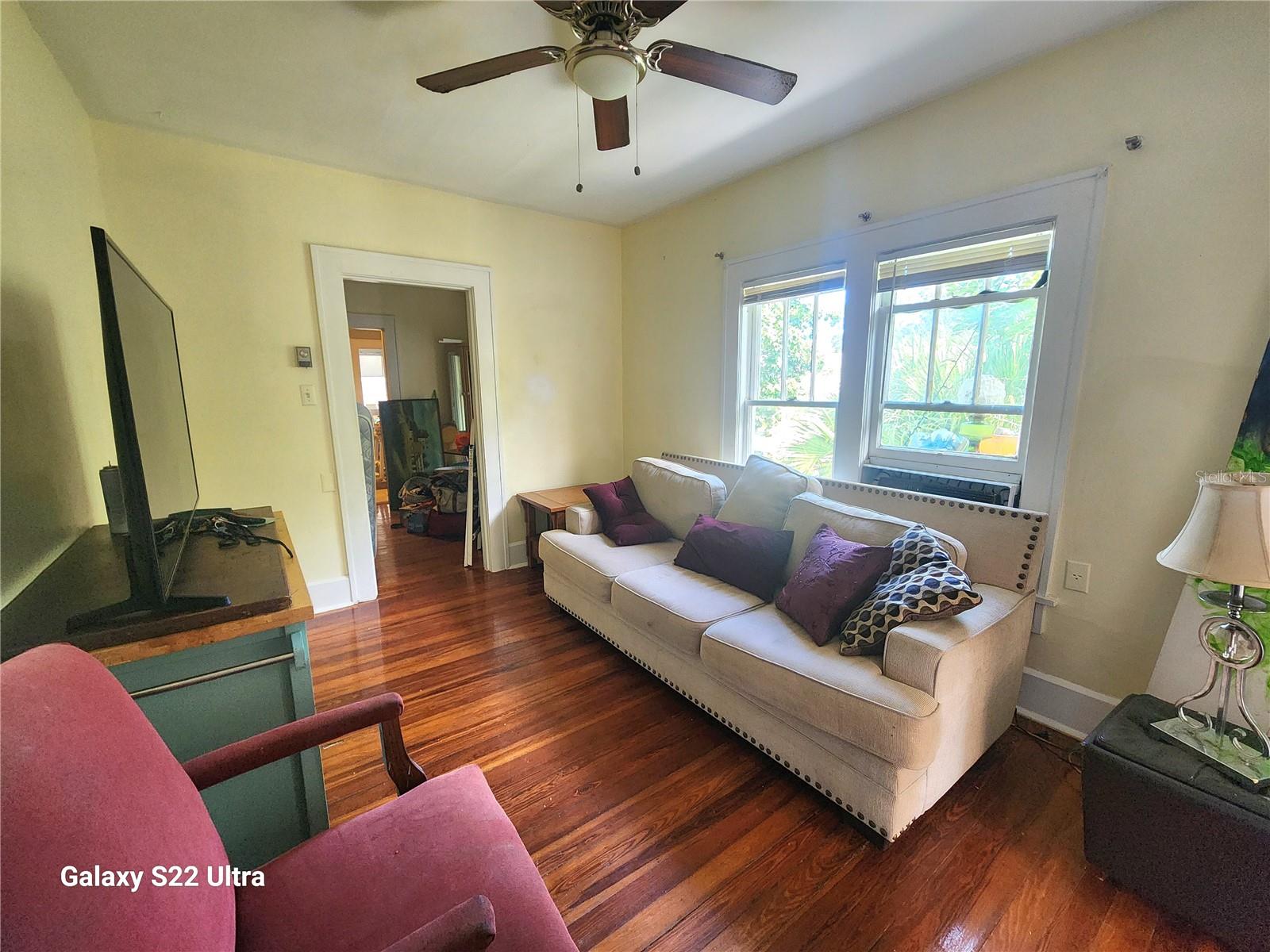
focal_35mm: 13
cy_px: 476
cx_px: 635
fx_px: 477
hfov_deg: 106.2
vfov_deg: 89.9
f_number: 2.2
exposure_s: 1/60.2
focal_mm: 2.2
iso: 250
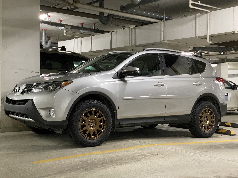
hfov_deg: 36.8
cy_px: 89
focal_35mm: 52
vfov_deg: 28.0
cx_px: 119
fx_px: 358
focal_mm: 6
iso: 500
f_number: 2
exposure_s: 1/60
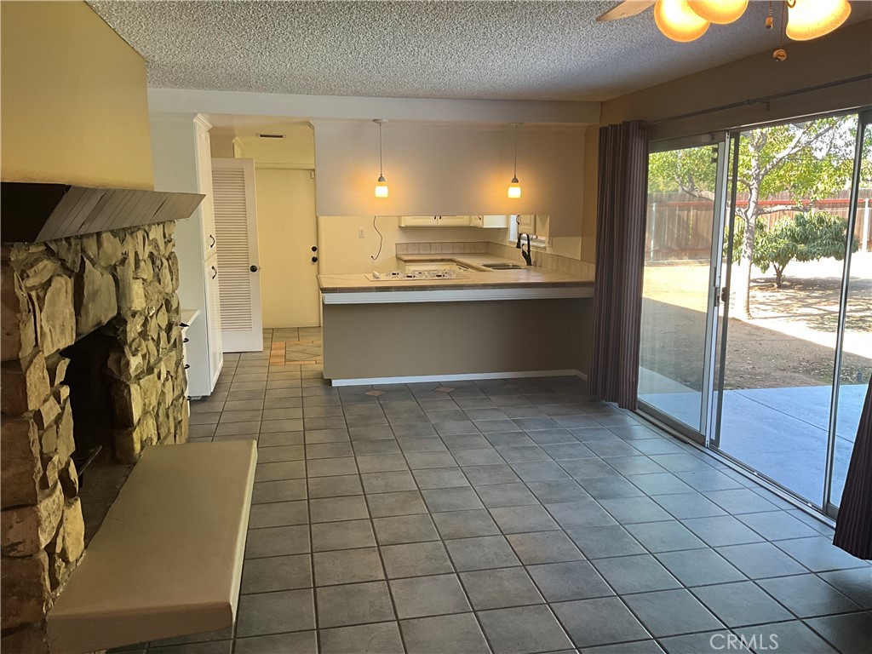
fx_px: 731
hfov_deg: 61.7
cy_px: 327
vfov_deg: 48.2
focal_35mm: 29
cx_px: 436
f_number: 1.8
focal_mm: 3
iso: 64
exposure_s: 1/120
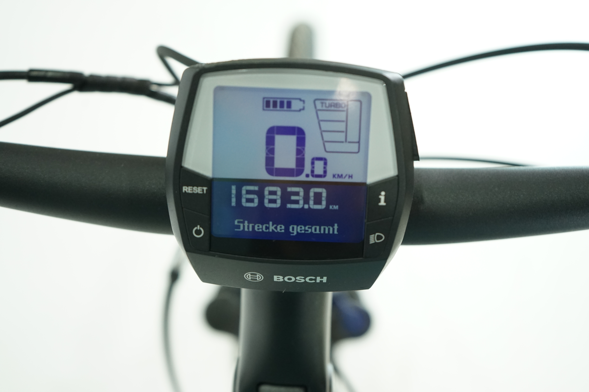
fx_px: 736
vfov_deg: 29.9
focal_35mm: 45
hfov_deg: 43.6
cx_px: 294
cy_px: 196
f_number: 4.5
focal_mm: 45
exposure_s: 1/200
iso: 2000
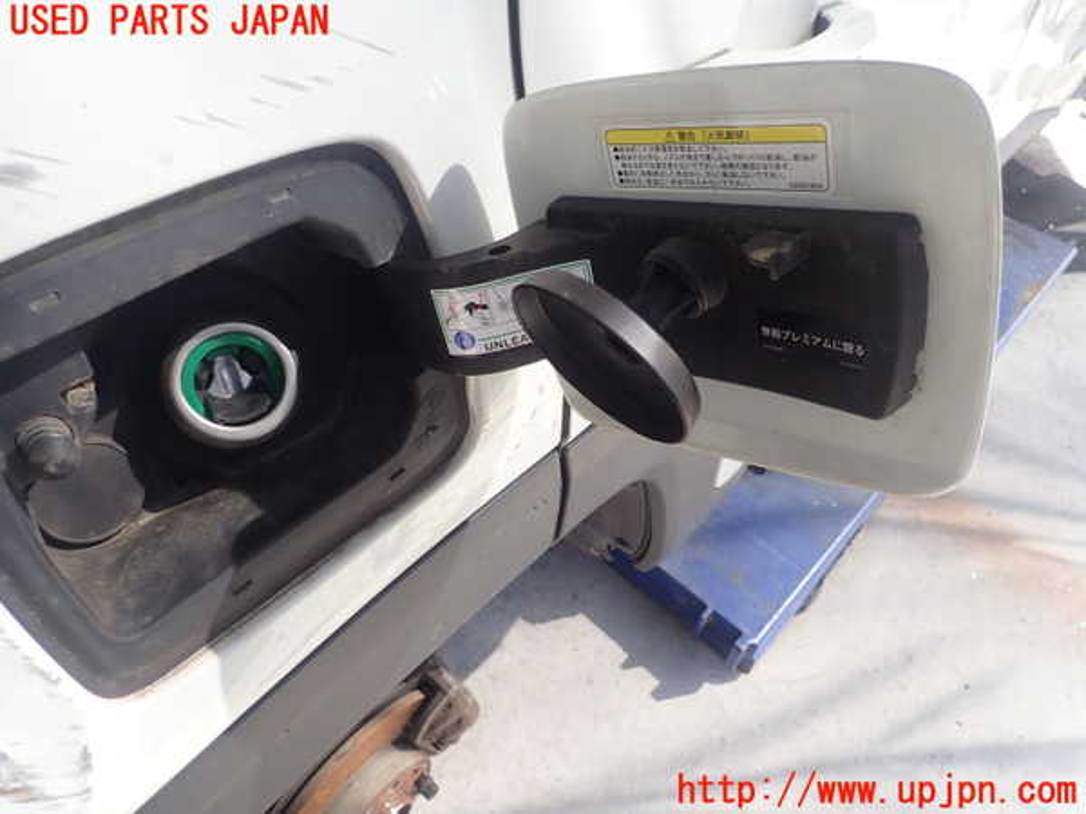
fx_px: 784
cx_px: 543
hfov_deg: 69.4
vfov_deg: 54.9
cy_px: 407
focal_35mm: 25
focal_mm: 4.5
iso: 100
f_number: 2.8
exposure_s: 1/125
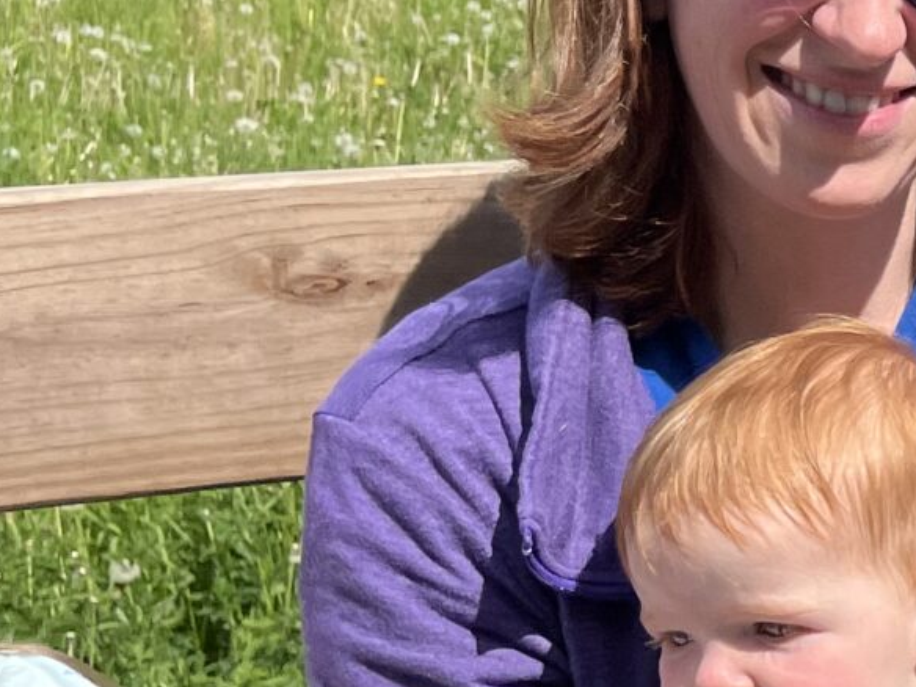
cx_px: 1797
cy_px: 475
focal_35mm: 114
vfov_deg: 13.0
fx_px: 3017
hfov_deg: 14.5
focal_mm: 5.1
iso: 50
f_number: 1.6
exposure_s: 1/2967
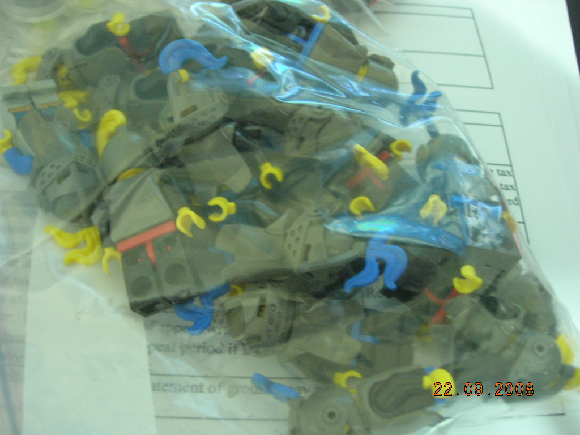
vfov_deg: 37.7
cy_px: 218
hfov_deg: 49.0
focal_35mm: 38
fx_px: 637
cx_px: 290
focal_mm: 7.8
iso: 200
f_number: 2.8
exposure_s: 1/4
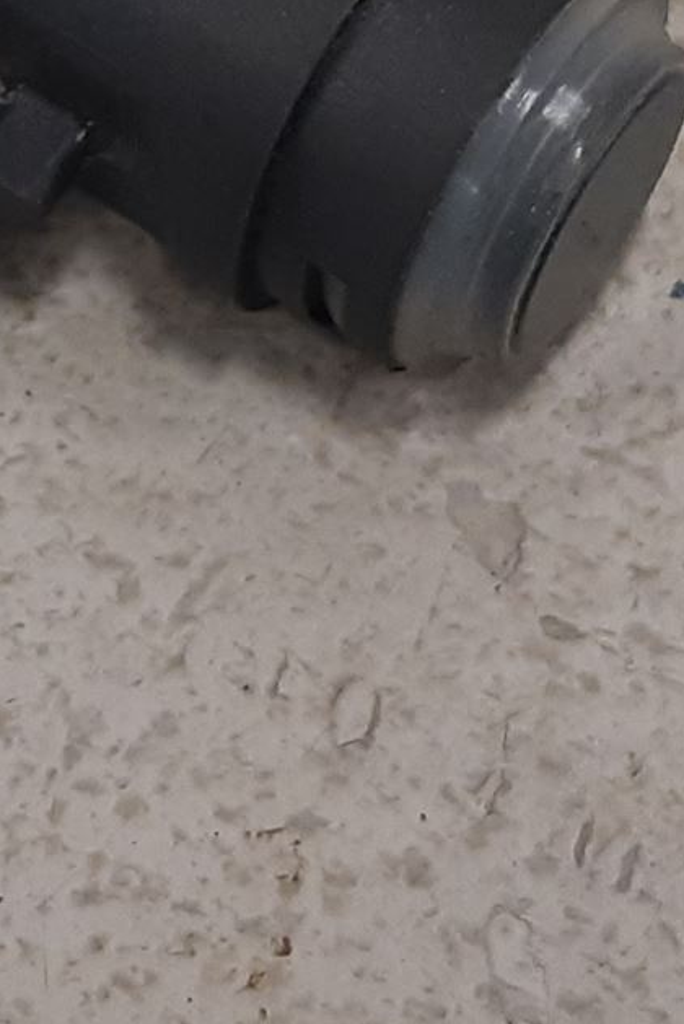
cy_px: -83
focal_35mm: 88
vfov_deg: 22.0
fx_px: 2505
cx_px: 90
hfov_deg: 15.4
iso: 200
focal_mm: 3.93
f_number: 1.7
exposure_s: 1/50
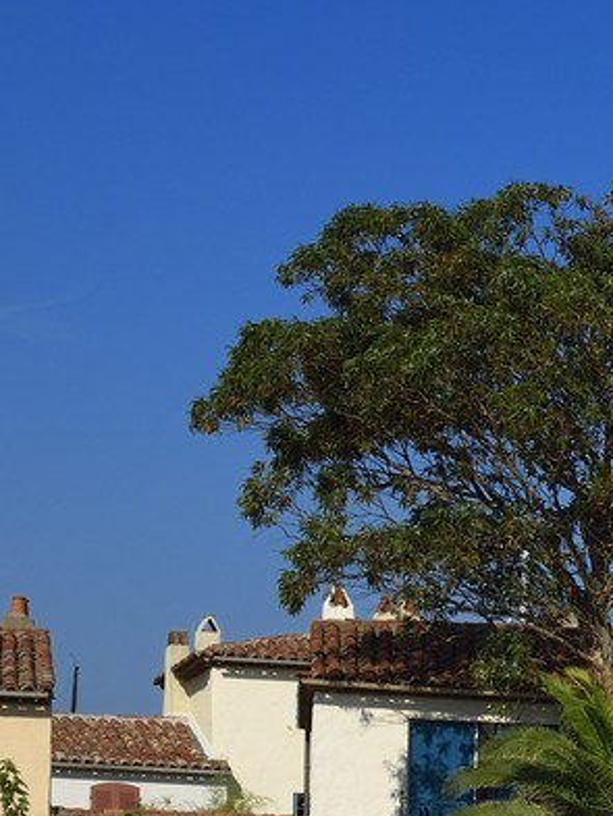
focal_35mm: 137
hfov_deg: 9.6
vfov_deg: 14.0
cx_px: 1496
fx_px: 3233
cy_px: 953
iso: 200
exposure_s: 1/320
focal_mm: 35
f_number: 13
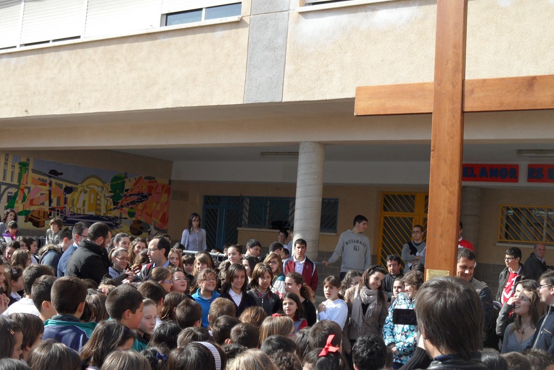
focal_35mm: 53
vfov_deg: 25.5
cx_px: 273
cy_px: 186
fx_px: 816
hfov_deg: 37.5
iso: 80
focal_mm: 8.2
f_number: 3.8
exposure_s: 1/500
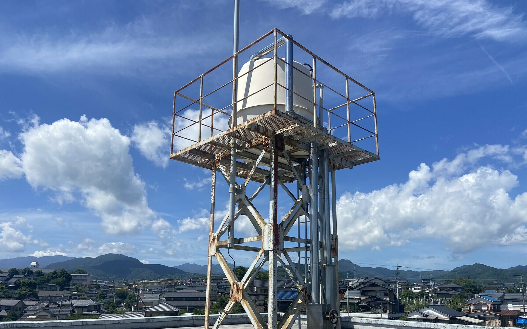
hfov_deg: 66.5
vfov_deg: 44.3
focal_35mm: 28
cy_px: 199
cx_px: 262
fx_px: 402
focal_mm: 4.25
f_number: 1.8
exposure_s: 1/4274
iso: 32
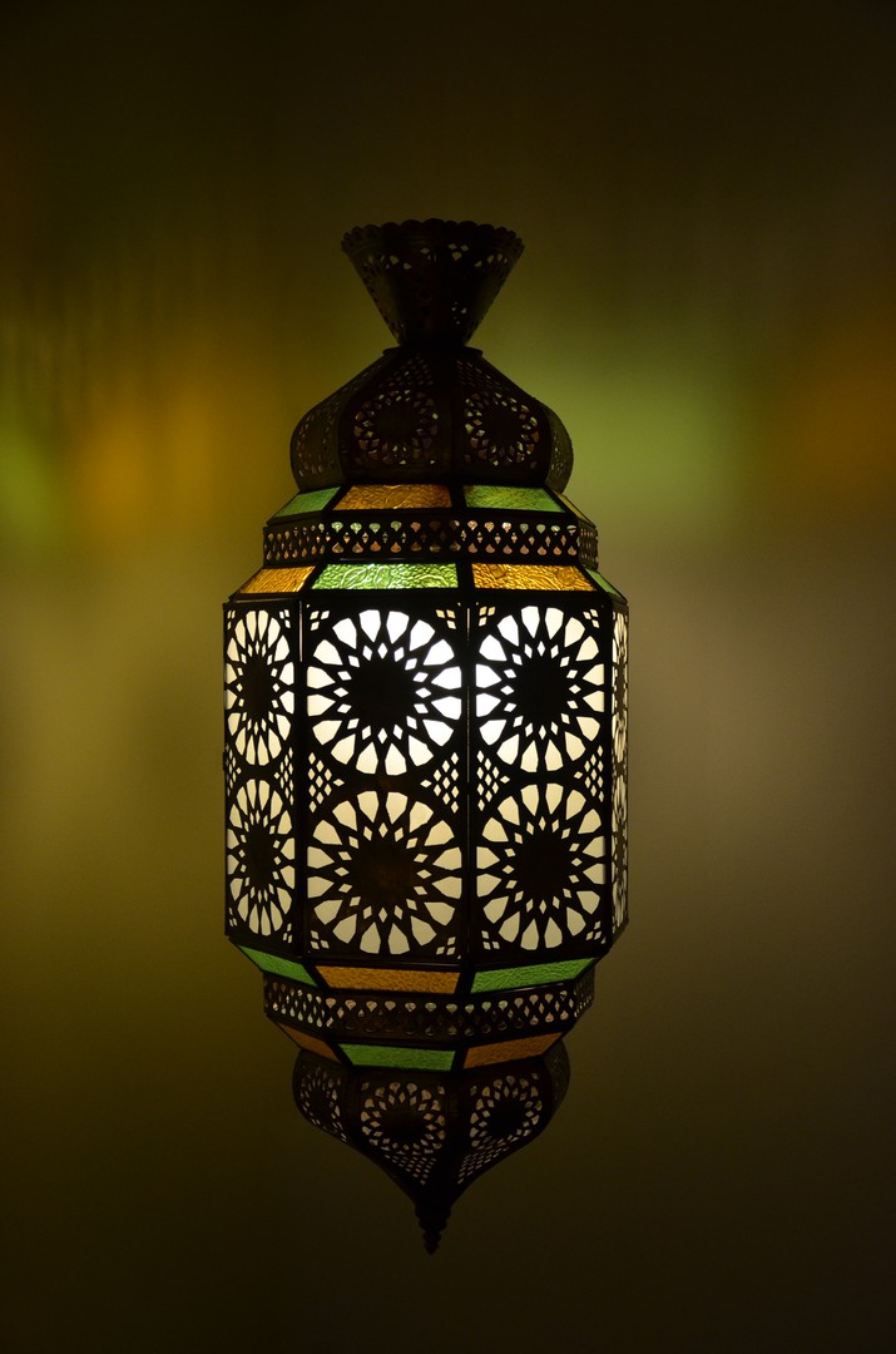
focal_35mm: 45
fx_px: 1688
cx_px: 448
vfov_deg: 43.7
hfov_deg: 29.7
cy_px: 677
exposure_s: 1/60
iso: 640
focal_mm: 30
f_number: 4.2
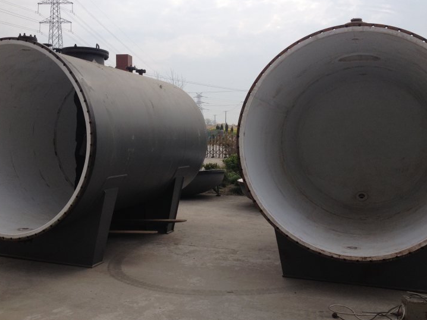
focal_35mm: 39
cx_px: 220
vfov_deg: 36.8
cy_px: 145
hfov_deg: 47.9
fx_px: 481
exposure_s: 1/1453
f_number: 2.4
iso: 50
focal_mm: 4.28
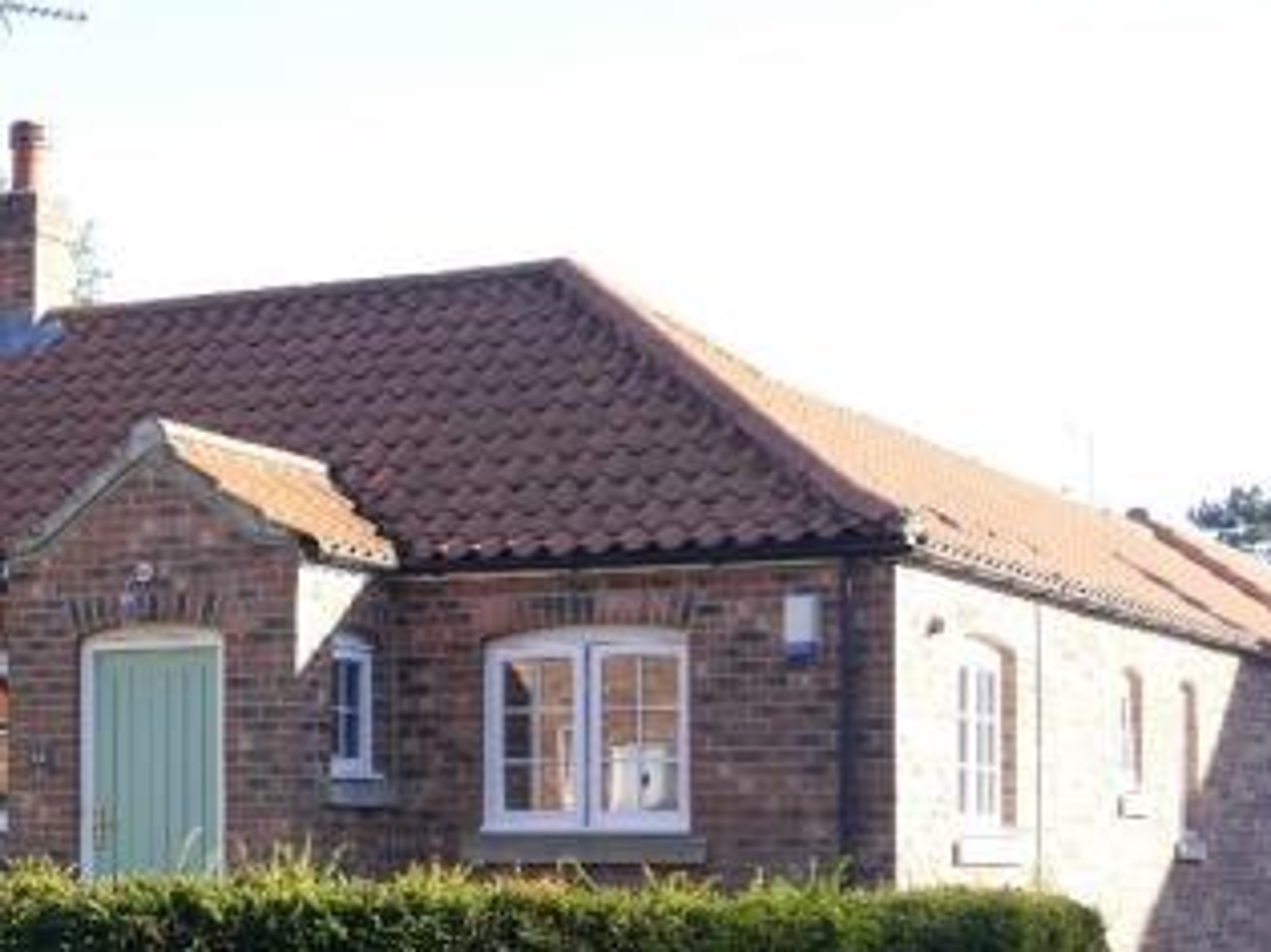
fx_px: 3120
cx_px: 266
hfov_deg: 22.7
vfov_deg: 17.2
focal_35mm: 85
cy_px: 772
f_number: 5.1
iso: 160
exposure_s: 1/160
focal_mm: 23
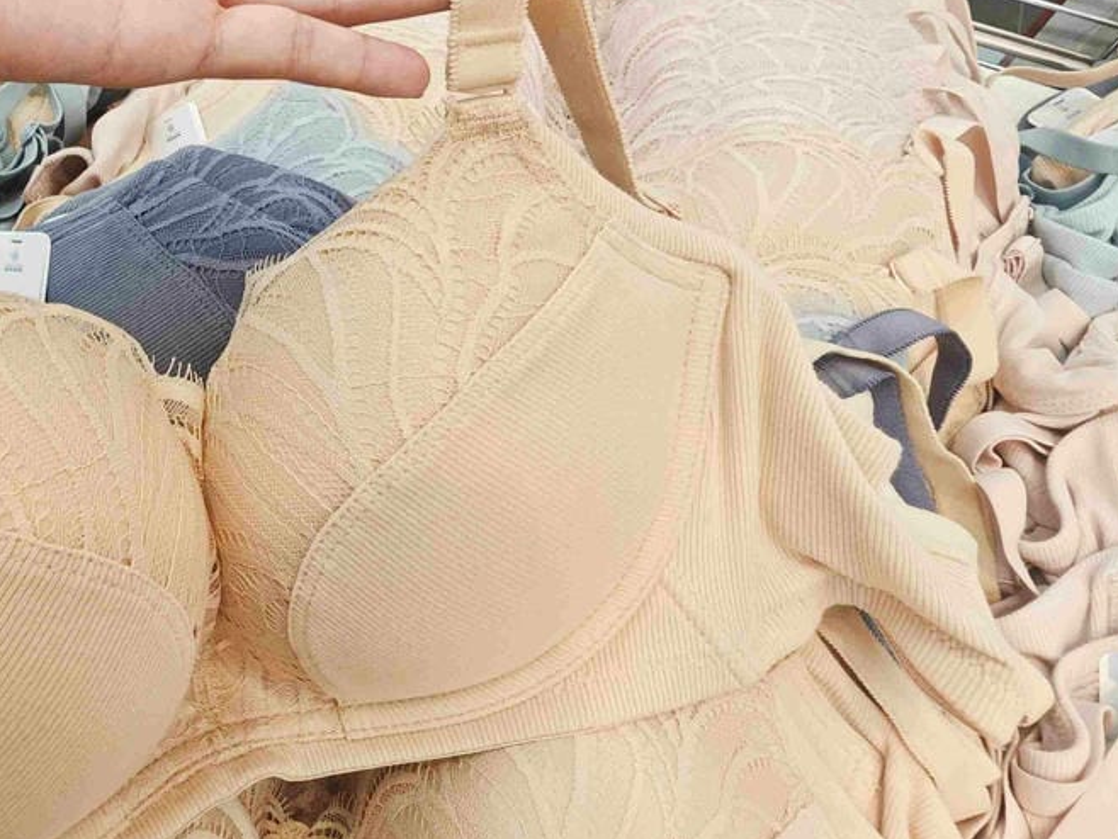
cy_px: 307
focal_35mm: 31
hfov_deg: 53.9
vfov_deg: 45.0
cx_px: 202
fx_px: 1002
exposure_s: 1/60
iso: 80
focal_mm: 2.03
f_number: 1.8
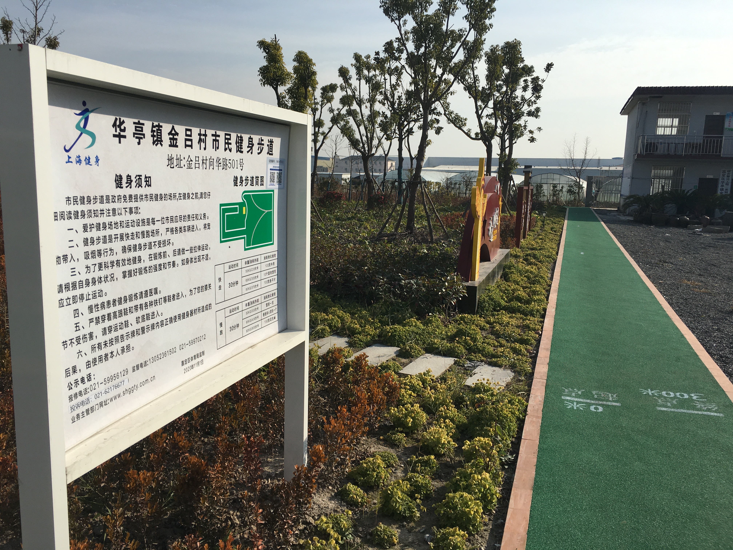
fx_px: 614
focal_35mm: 29
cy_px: 275
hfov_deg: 61.7
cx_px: 366
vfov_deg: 48.2
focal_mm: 4.15
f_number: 2.2
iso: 25
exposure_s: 1/2331
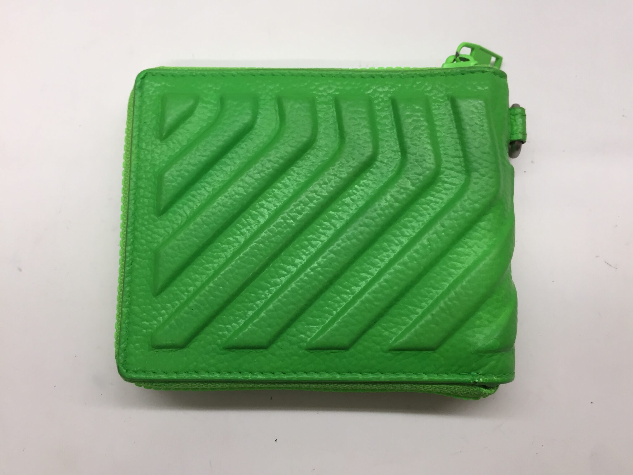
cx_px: 316
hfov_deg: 61.7
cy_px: 238
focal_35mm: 29
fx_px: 530
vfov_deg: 48.2
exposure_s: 1/40
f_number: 2.2
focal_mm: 4.15
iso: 32
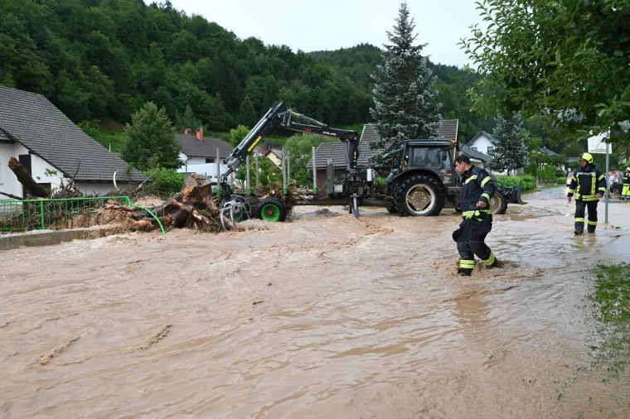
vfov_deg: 53.1
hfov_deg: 73.8
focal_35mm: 24
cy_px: 210
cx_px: 315
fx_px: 420
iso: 2000
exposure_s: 1/160
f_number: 5.6
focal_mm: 24
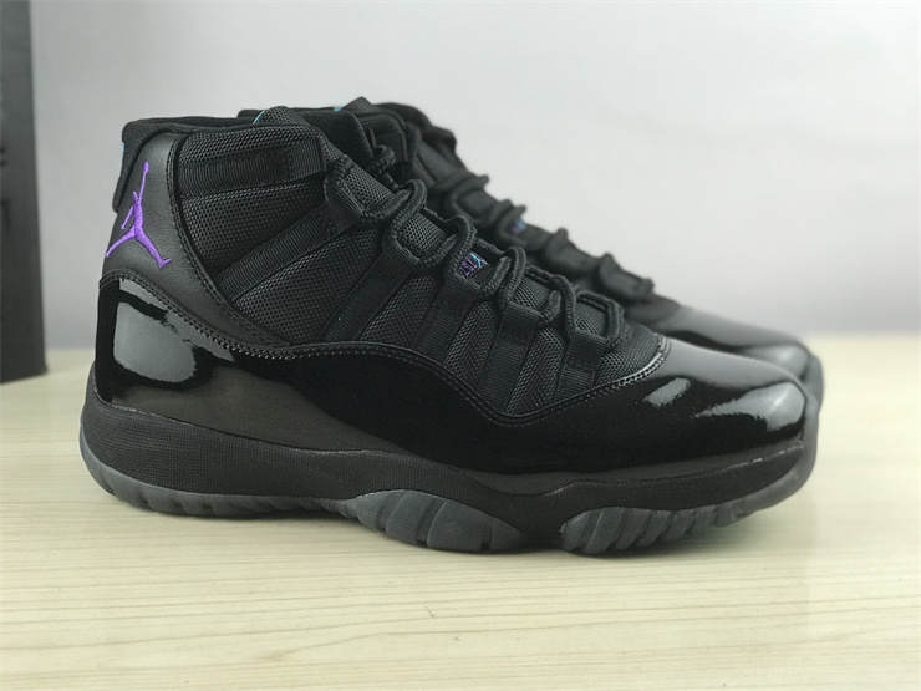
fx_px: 1517
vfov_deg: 25.7
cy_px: 346
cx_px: 460
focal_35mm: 57
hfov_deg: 33.8
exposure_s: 1/50
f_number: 2.8
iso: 100
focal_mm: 6.6
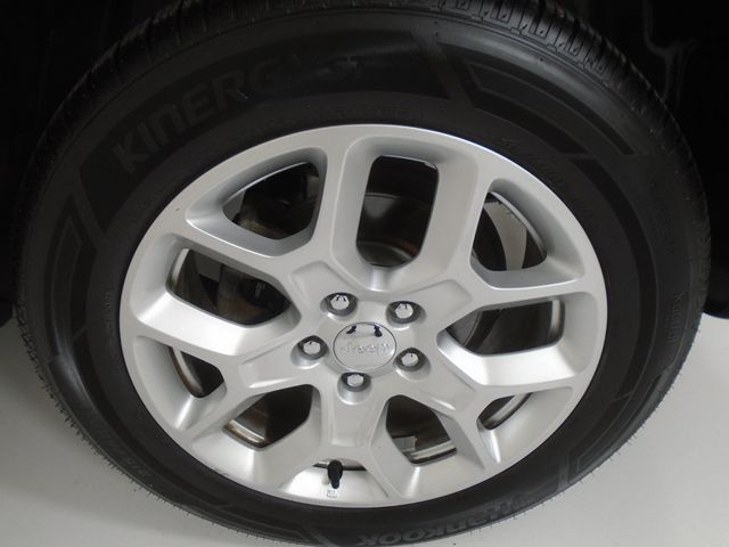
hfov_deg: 67.3
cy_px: 274
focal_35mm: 26
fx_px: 548
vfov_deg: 53.1
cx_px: 364
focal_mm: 4.6
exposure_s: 1/125
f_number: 3.2
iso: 100
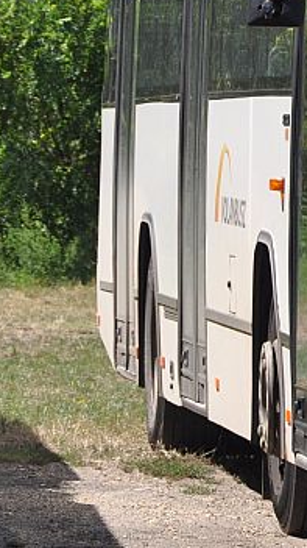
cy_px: 59
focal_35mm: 441
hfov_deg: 2.7
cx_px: 602
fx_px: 6393
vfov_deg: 4.9
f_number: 5.6
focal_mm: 92
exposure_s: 1/1000
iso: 400
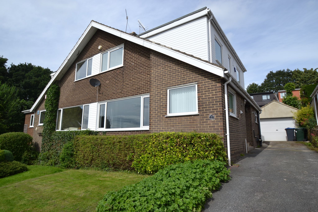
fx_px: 172
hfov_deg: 85.4
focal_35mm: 20
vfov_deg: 63.2
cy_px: 106
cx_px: 159
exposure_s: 1/250
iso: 100
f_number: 8
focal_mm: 13
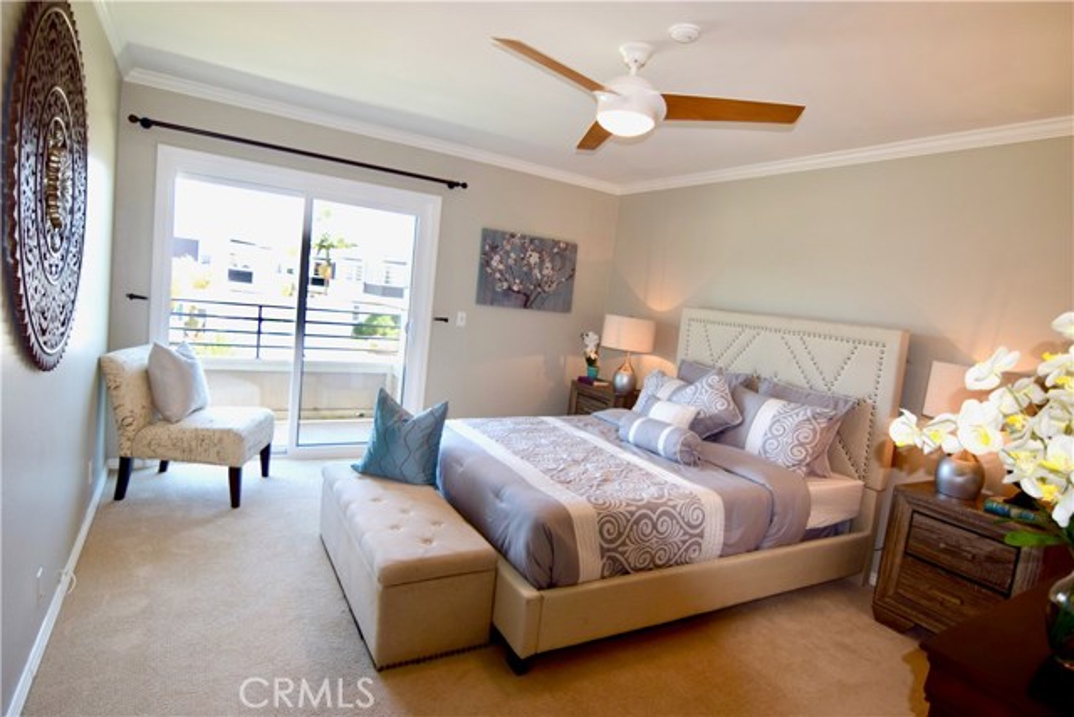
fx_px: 582
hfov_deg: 85.4
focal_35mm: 20
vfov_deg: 63.2
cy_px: 358
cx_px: 537
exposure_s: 1/200
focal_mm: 13
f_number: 2.8
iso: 250
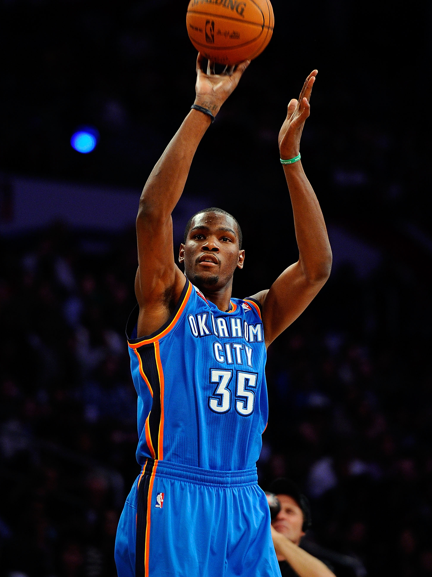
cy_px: 272
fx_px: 3611
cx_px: 216
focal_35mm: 217
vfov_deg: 9.1
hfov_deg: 6.8
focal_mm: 200
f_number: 2.8
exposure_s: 1/800
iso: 2500
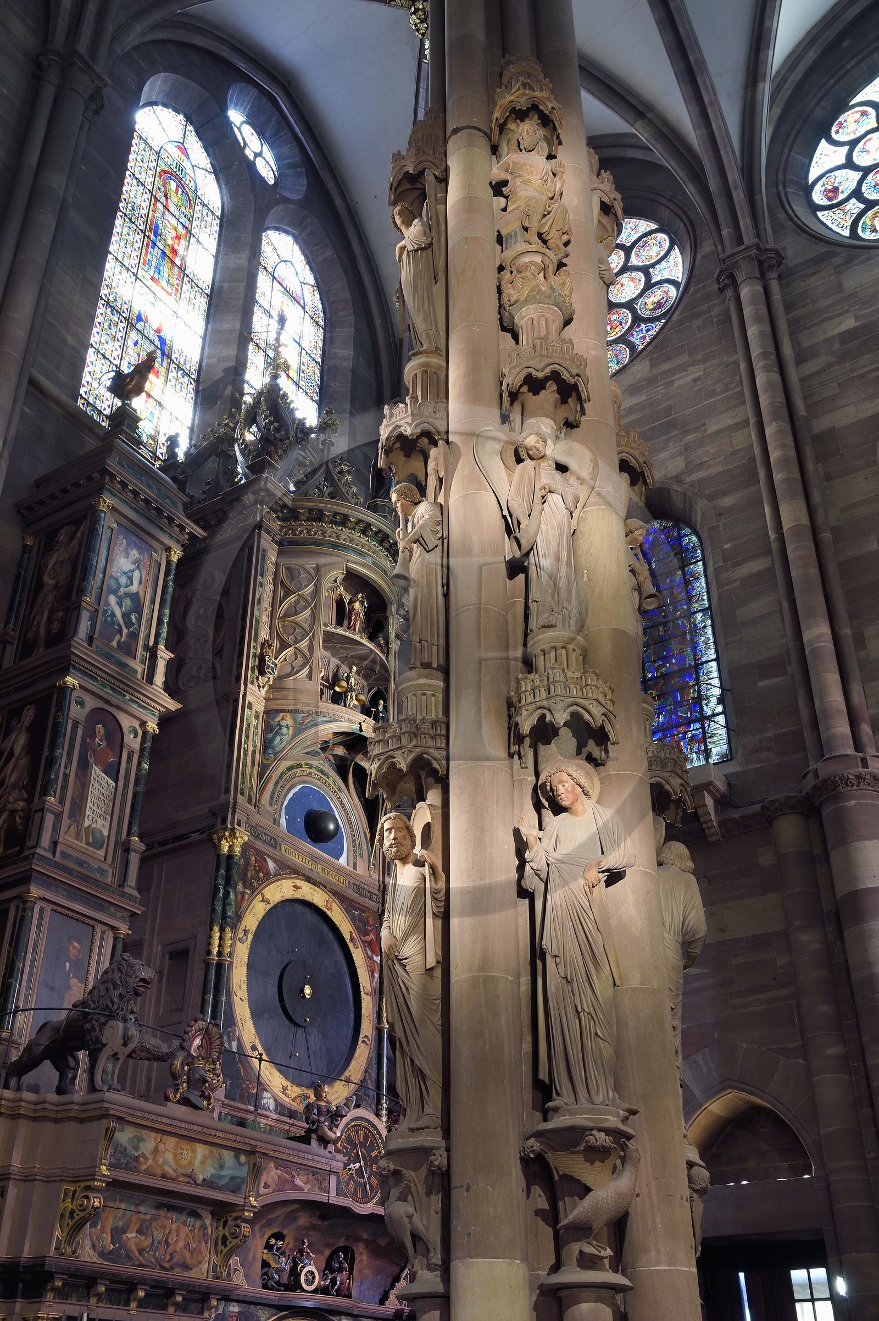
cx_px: 440
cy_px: 660
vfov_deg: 54.5
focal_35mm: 35
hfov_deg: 37.8
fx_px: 1283
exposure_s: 1/1.67
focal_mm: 35
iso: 400
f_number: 9
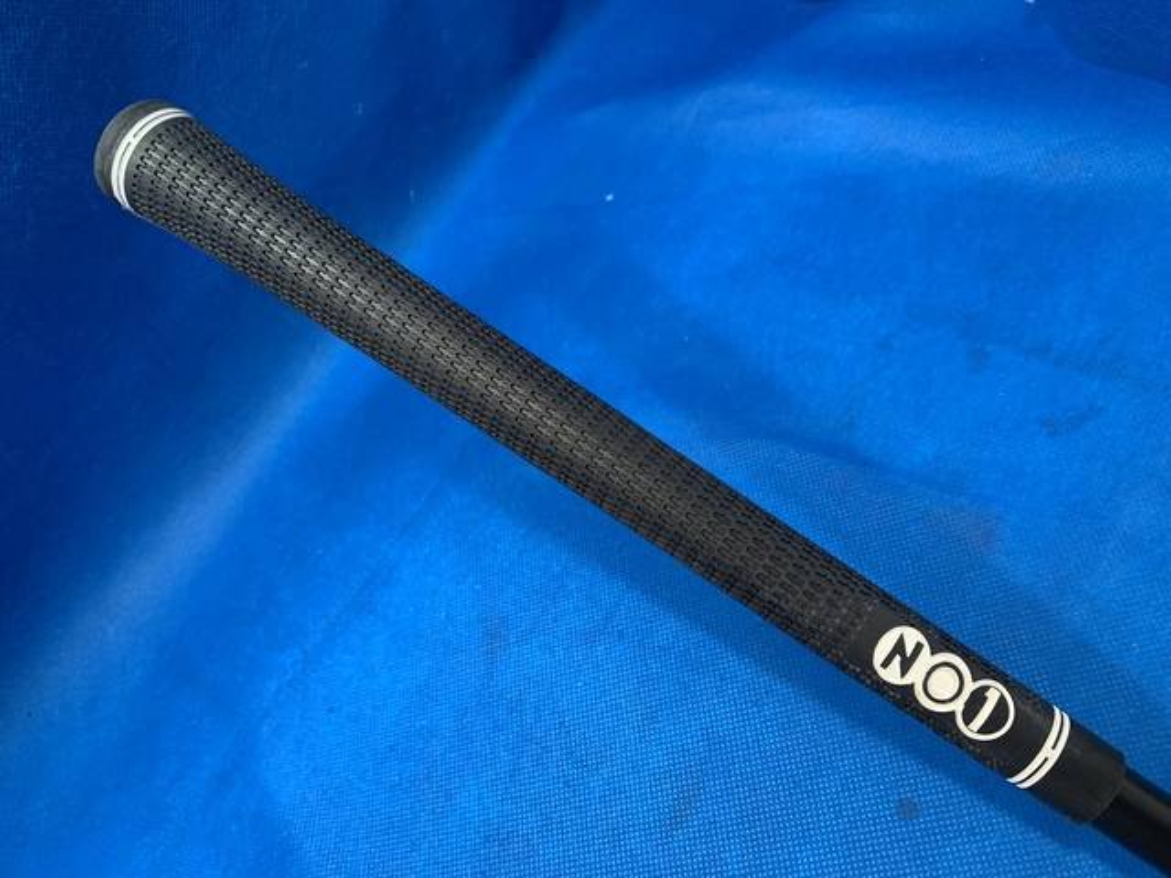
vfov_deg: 53.1
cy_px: 439
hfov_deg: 67.3
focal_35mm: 26
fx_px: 880
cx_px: 586
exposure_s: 1/60
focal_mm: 4.25
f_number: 1.8
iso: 100
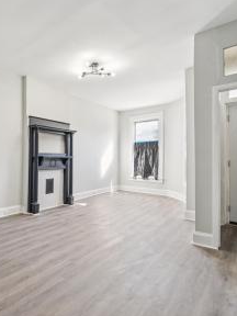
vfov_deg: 79.0
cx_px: 56
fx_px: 192
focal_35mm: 21
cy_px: 160
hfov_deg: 59.6
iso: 800
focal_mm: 14
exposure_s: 1/40
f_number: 5.6
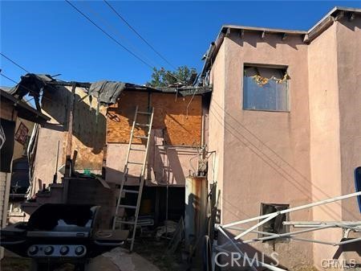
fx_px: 271
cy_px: 136
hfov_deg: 67.3
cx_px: 180
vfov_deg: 53.0
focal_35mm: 26
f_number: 1.5
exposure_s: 1/5319
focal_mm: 5.7
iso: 50
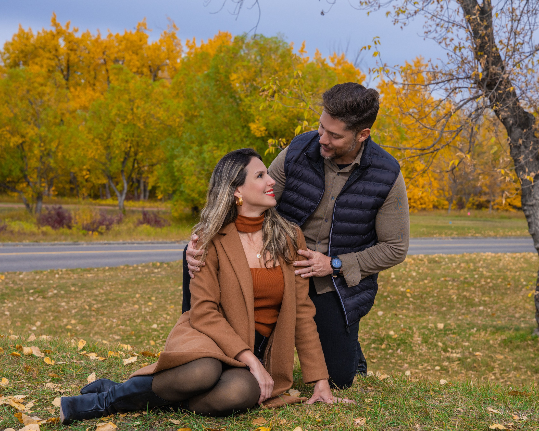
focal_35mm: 58
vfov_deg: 26.2
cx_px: 270
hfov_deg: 32.4
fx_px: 927
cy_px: 217
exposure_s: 1/1250
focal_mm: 51.1
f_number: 5.6
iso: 320
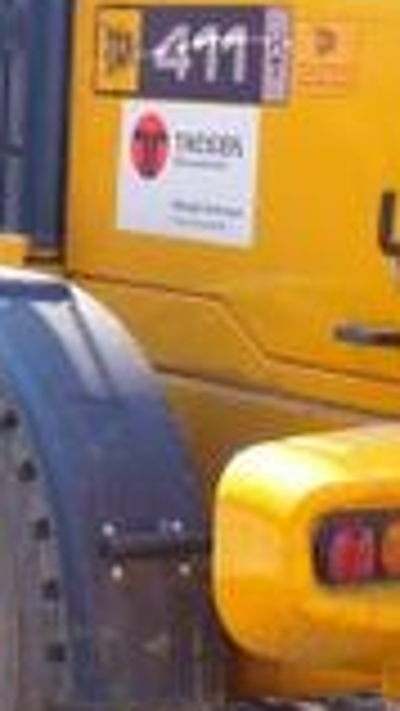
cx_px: -2
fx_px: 2562
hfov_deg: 8.9
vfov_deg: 15.7
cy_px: 194
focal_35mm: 136
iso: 80
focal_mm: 6.1
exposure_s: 1/80
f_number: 5.6
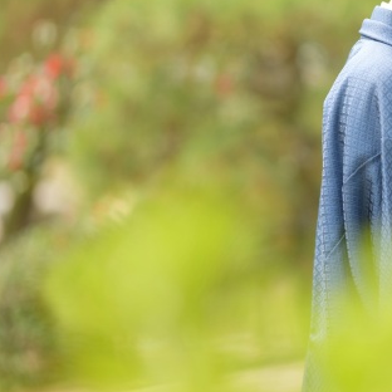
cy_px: 107
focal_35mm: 229
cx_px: 471
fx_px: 2934
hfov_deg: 7.6
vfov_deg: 7.6
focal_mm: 105
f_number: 1.8
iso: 100
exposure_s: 1/640
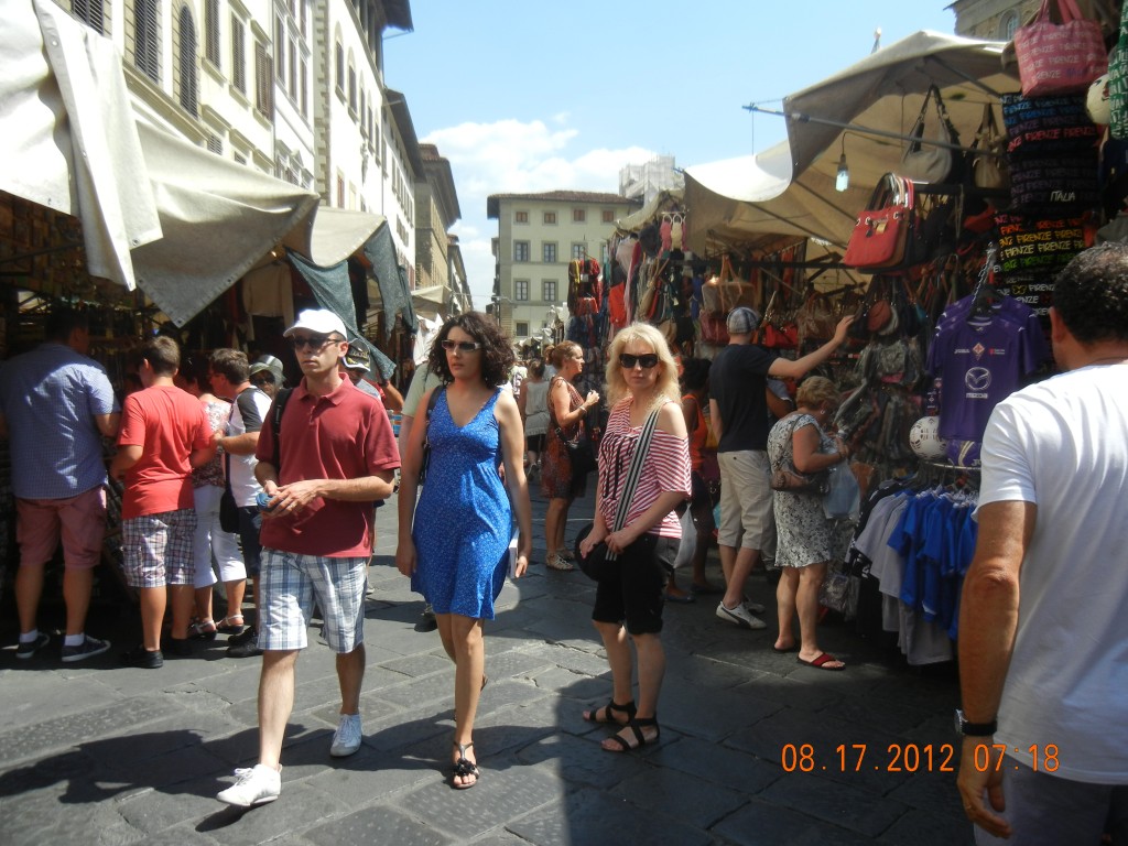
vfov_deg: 46.8
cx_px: 564
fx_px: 978
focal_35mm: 30
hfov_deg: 60.0
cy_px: 423
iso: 160
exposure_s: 1/884
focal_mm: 5.4
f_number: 3.5
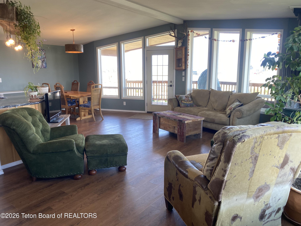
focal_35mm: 26
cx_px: 150
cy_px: 113
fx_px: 226
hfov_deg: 67.3
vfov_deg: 53.1
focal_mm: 4.25
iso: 64
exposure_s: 1/60
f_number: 1.8
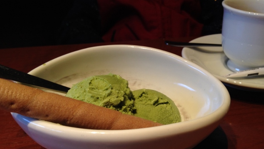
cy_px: 91
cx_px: 132
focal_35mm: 39
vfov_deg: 30.3
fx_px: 273
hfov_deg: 51.6
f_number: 2.4
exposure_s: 1/20
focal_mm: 4.28
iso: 64
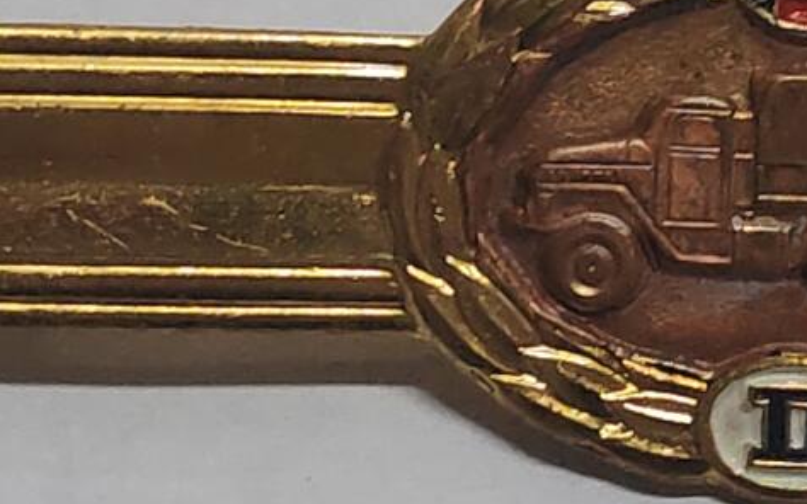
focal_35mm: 213
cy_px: 255
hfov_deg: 9.8
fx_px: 4683
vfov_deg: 6.2
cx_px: 781
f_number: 1.95
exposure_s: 1/33
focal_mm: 5.52
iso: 500
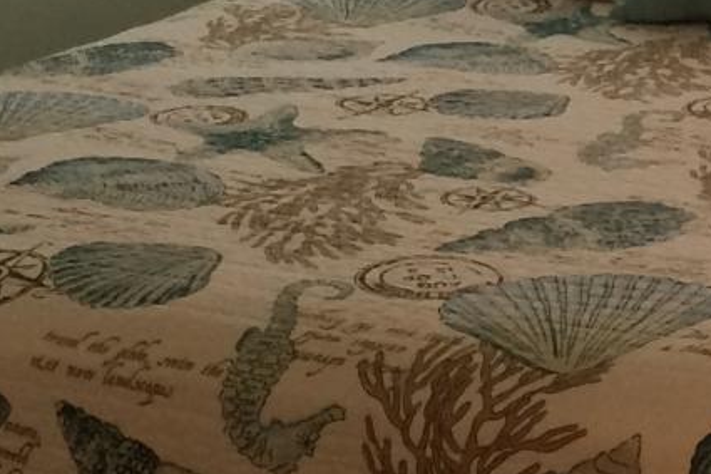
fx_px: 2803
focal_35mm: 142
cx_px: 649
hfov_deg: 14.3
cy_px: 100
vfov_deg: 9.6
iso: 40
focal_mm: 4.15
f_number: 2.2
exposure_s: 1/40
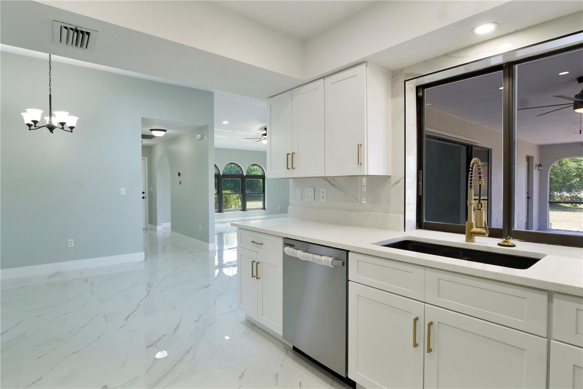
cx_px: 292
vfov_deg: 67.4
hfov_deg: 90.0
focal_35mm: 18
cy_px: 194
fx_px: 291
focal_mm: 12
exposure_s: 1/3
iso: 100
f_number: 8
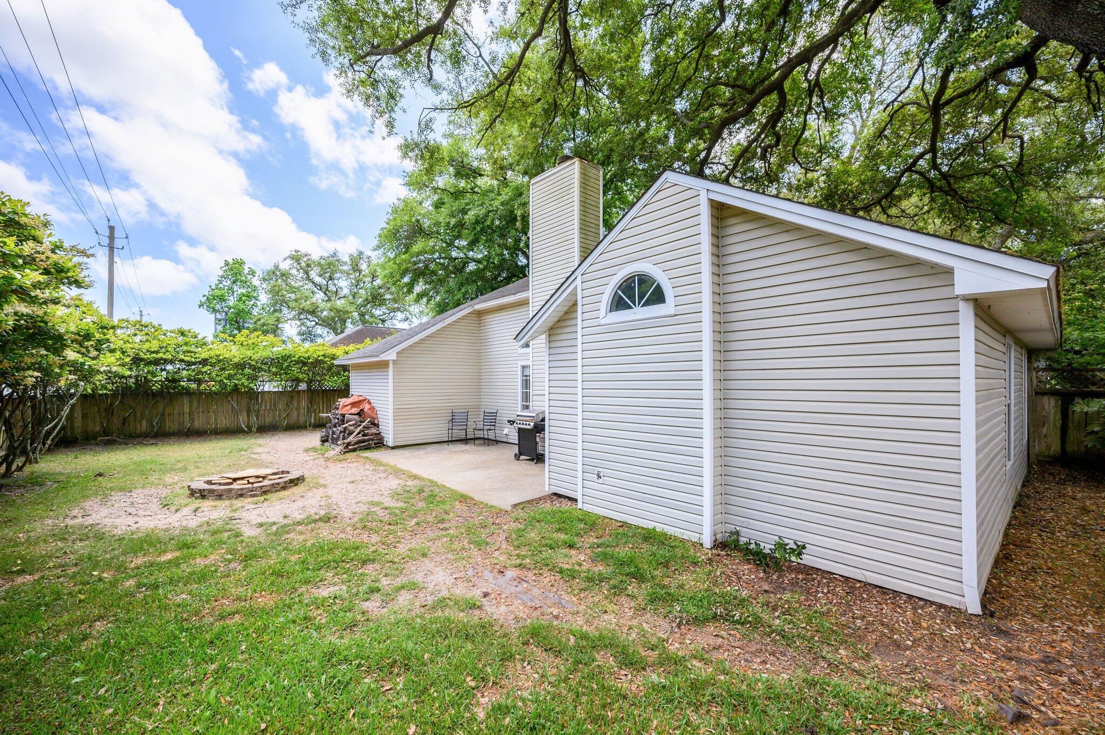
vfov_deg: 81.1
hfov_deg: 104.3
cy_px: 368
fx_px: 429
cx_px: 552
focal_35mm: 14
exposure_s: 1/800
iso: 400
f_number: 7.1
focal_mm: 14
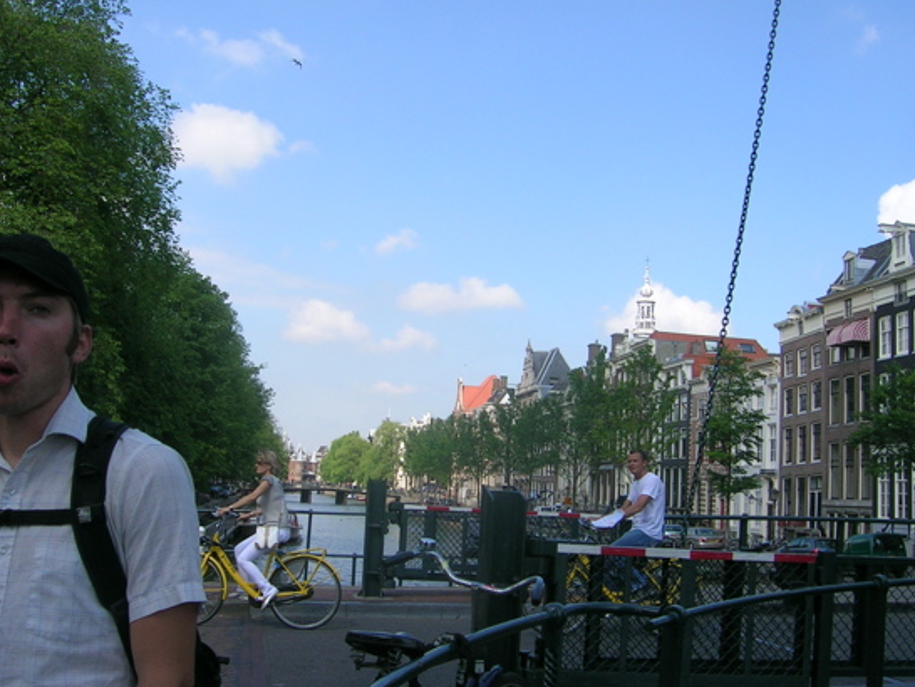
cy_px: 380
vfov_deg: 35.1
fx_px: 1084
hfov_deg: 45.7
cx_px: 434
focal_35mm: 41
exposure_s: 1/349
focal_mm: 5.4
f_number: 4.8
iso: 50
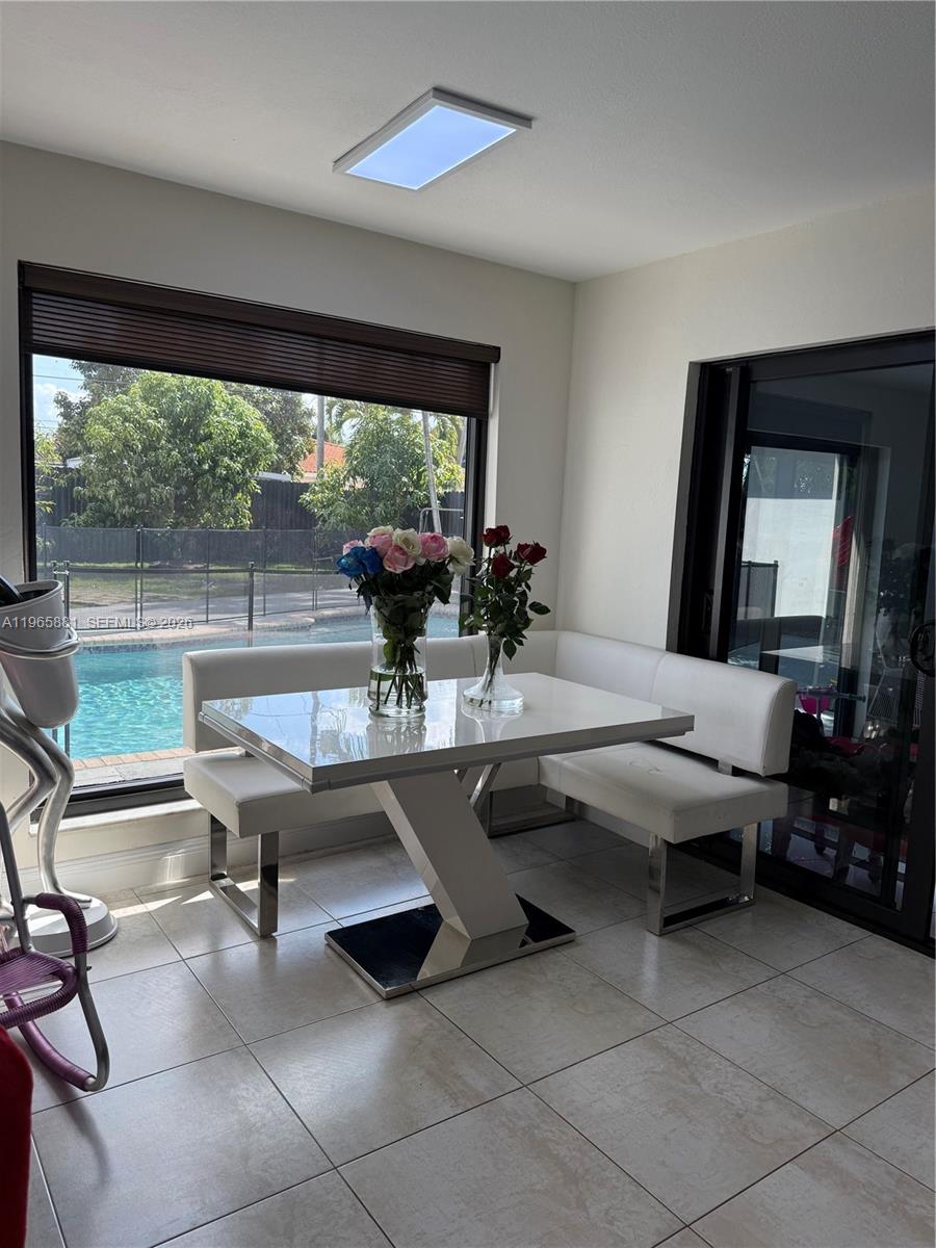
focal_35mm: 24
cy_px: 624
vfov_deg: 71.6
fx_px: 865
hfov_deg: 56.8
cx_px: 468
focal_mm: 6.76
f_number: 1.78
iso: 100
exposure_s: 1/575
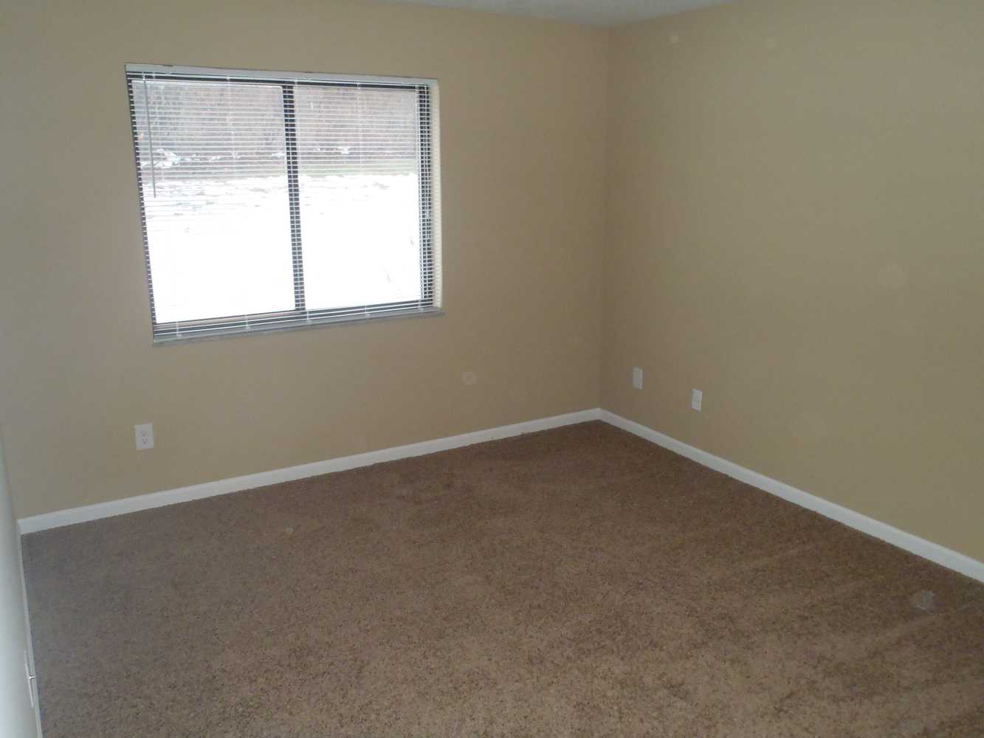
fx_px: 796
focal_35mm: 28
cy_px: 369
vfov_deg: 49.8
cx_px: 492
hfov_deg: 63.4
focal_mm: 5
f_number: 3.9
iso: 400
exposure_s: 1/30
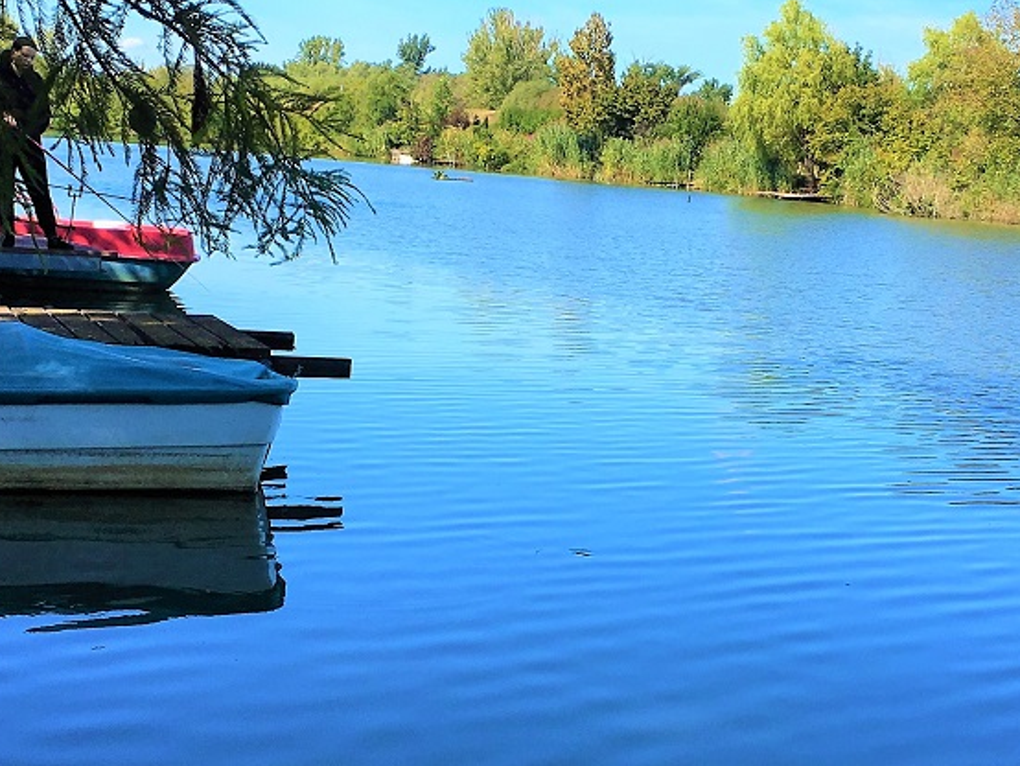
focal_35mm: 67
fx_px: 1975
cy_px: 383
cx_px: 591
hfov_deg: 28.9
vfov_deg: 21.9
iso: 25
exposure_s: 1/1261
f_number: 2.2
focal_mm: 4.15
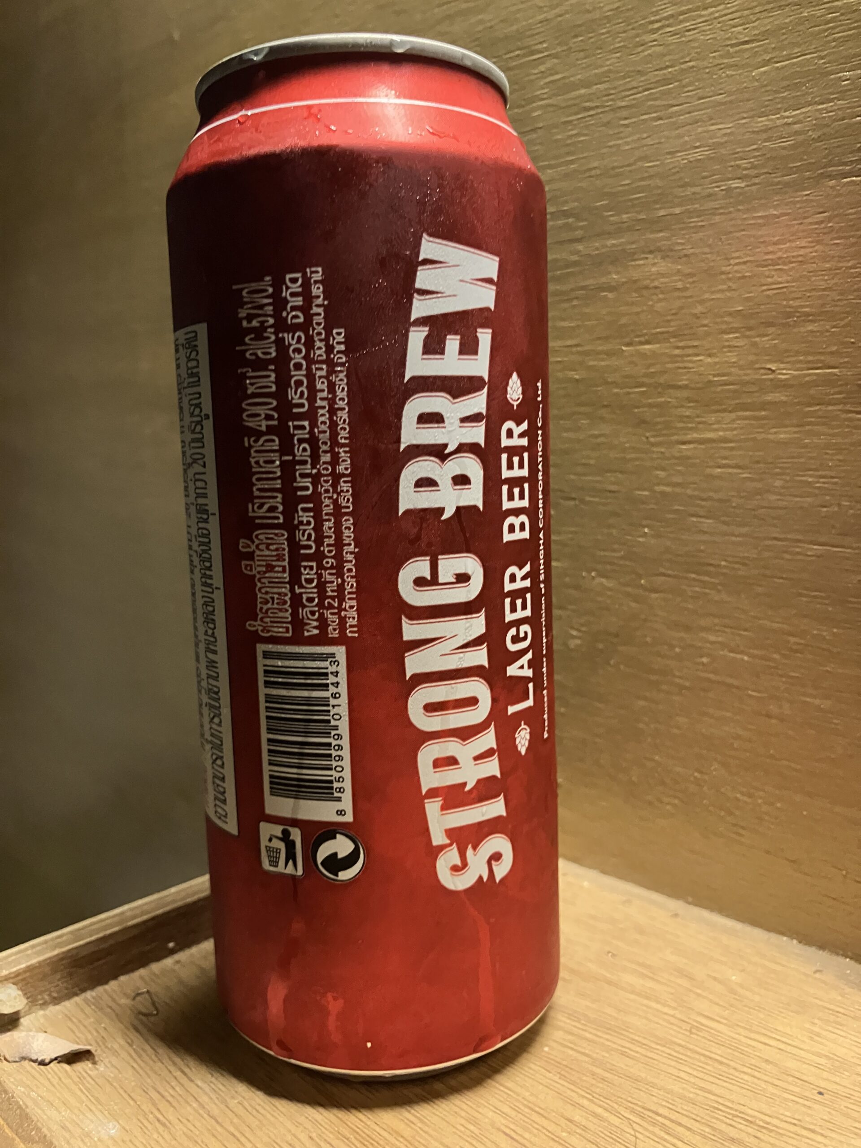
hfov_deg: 49.7
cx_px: 430
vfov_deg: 63.4
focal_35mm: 28
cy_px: 574
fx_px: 929
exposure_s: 1/30
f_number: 1.8
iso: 500
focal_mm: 3.99
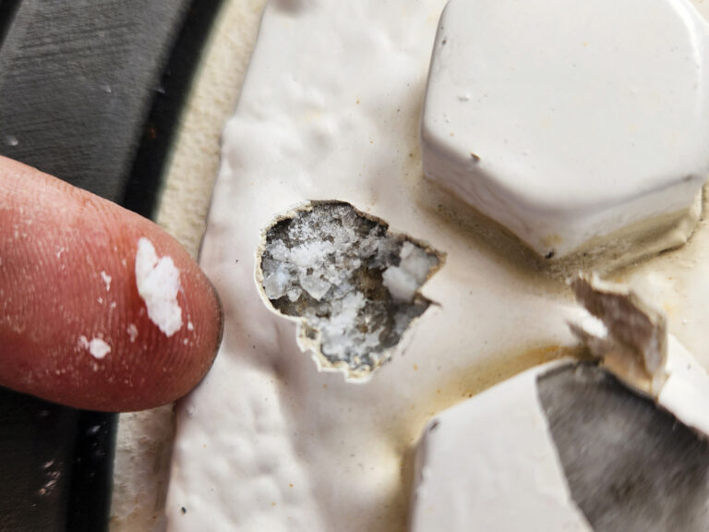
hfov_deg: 73.9
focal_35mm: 23
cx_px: 354
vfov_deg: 58.9
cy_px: 266
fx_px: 471
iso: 20
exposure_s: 1/376
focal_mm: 5.4
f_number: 1.8
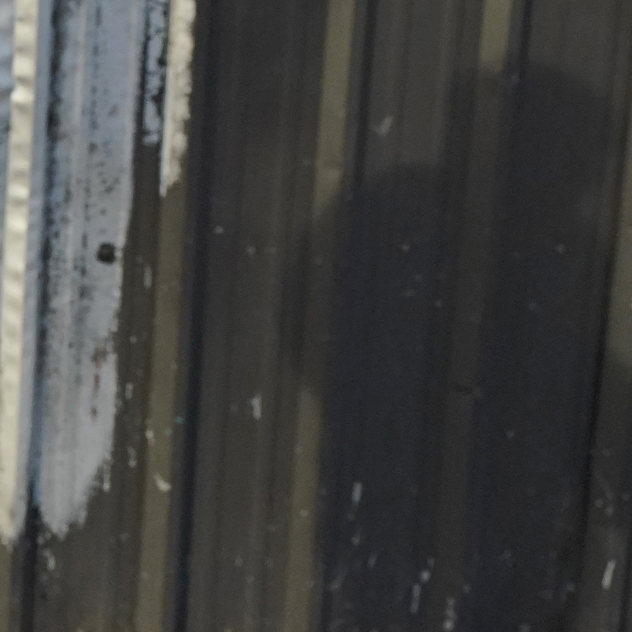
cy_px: 164
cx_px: -415
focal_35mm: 62
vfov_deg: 27.4
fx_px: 1281
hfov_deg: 21.3
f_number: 2.8
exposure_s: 1/16000
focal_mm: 20
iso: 2500
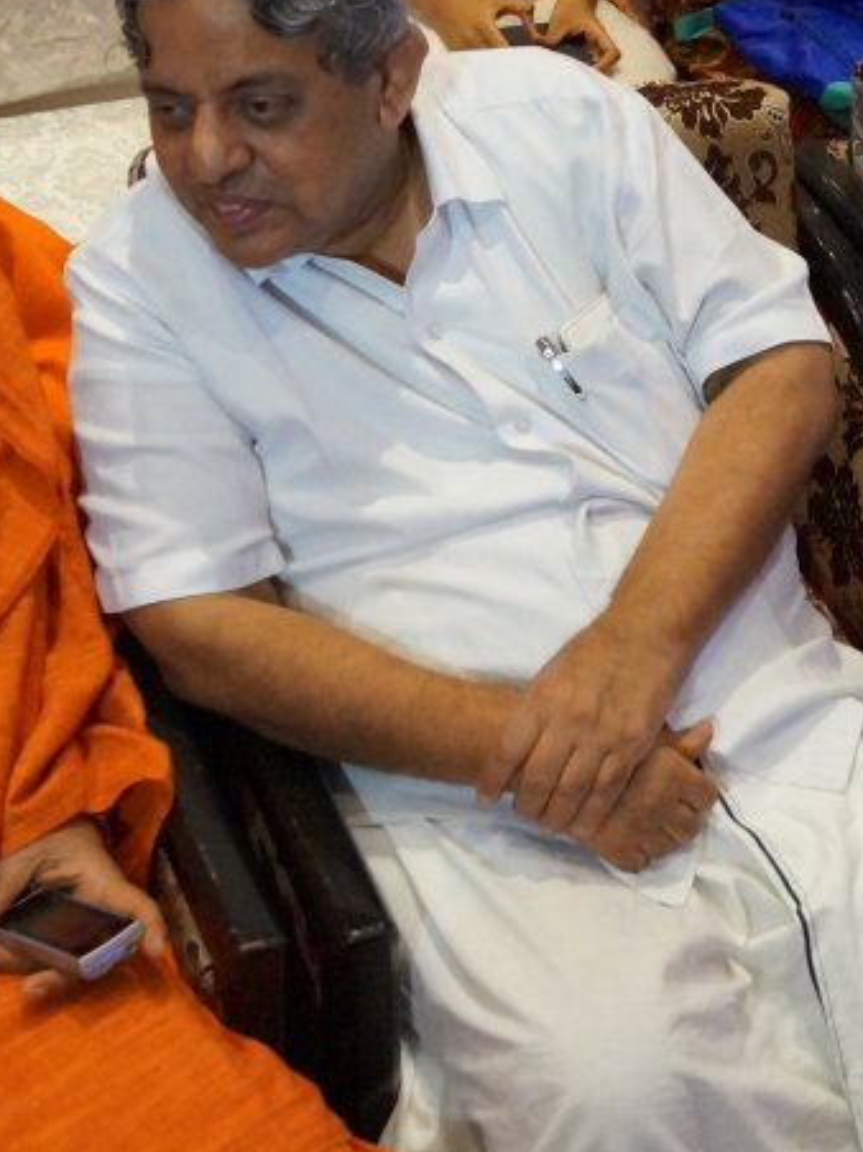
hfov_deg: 21.1
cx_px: 641
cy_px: 420
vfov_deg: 28.1
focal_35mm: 69
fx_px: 2295
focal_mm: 18
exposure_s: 1/160
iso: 3200
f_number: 3.5
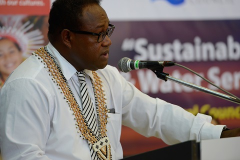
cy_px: 80
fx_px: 1333
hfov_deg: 10.3
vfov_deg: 6.9
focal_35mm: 200
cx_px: 120
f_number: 3.5
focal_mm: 200
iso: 2000
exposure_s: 1/160
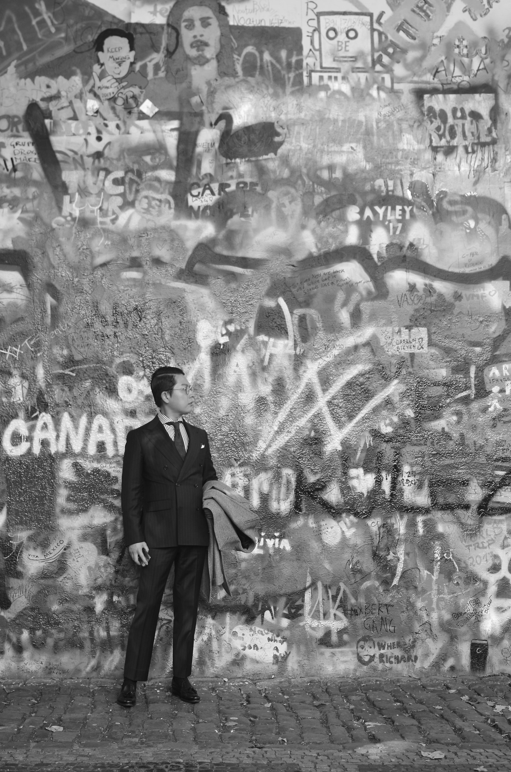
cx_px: 256
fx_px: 1123
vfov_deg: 37.9
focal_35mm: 52
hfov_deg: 25.6
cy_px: 386
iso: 200
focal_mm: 35
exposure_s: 1/250
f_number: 2.8
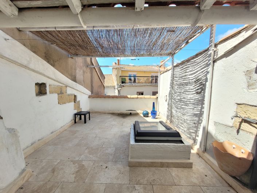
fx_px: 96
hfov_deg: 106.2
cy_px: 96
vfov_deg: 89.9
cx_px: 128
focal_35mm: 13
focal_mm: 1.74
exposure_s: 1/476
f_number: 2.2
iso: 40
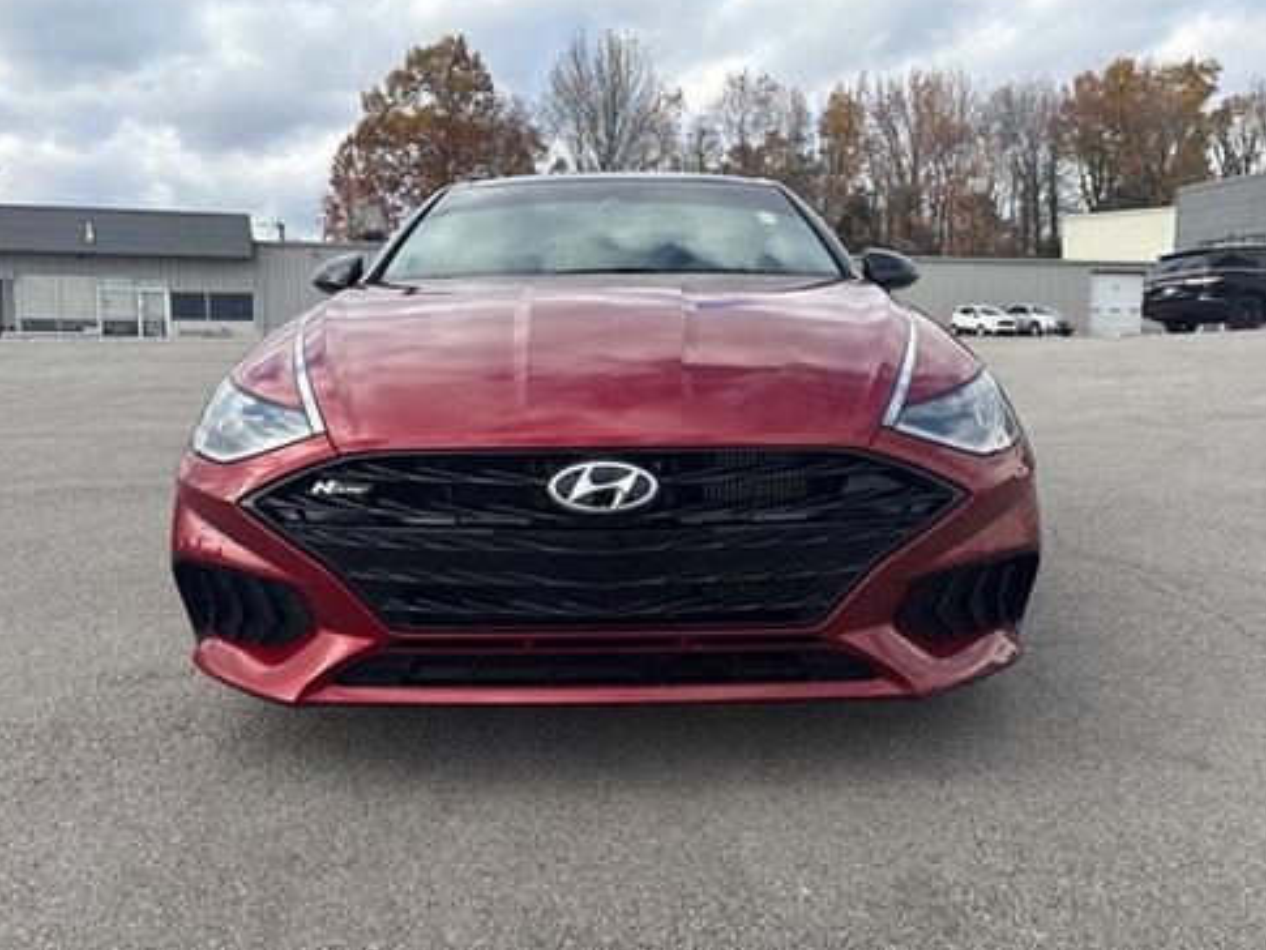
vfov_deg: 51.4
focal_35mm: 27
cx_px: 629
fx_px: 988
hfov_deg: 65.3
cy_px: 459
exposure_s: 1/3125
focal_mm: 5.96
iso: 50
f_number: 1.6
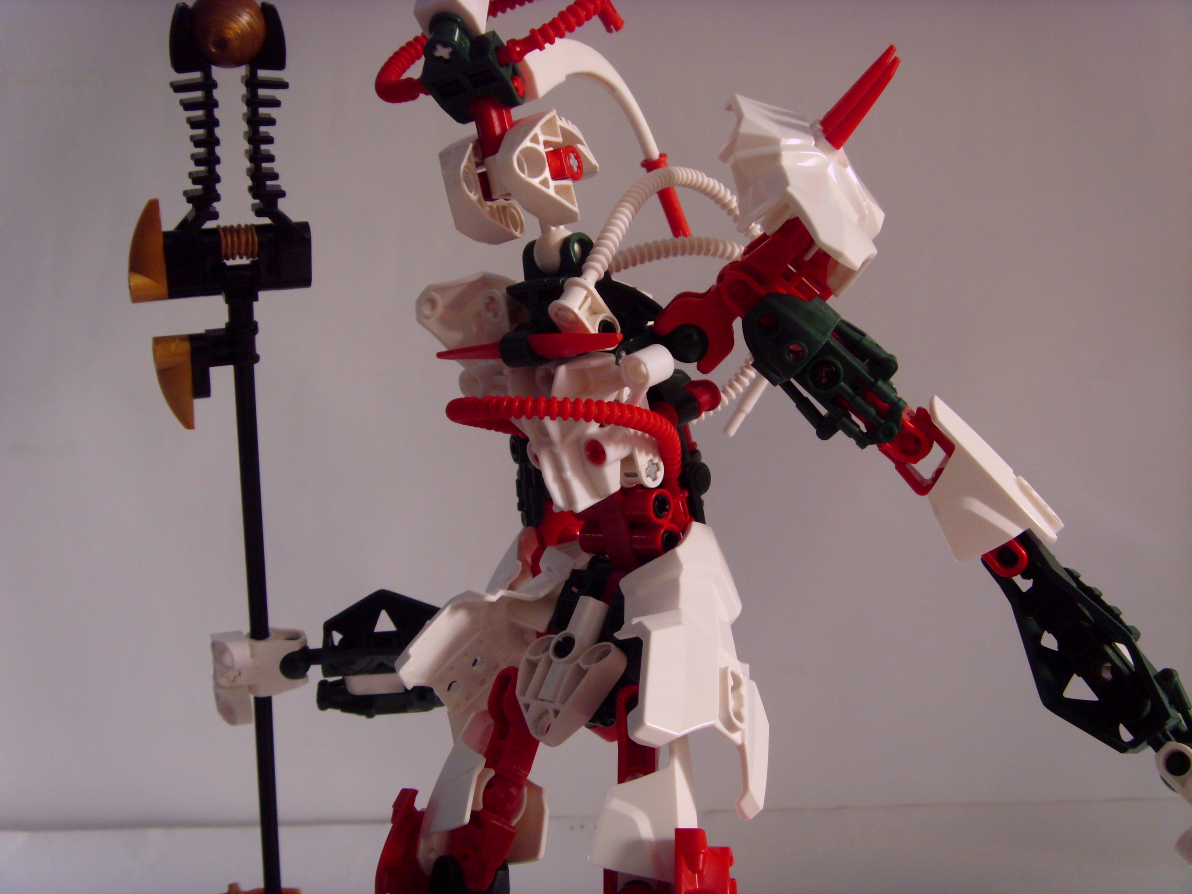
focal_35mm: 31
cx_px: 596
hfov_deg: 58.4
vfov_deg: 45.4
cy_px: 447
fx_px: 1067
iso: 300
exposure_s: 1/4
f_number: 3.5
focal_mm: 6.3
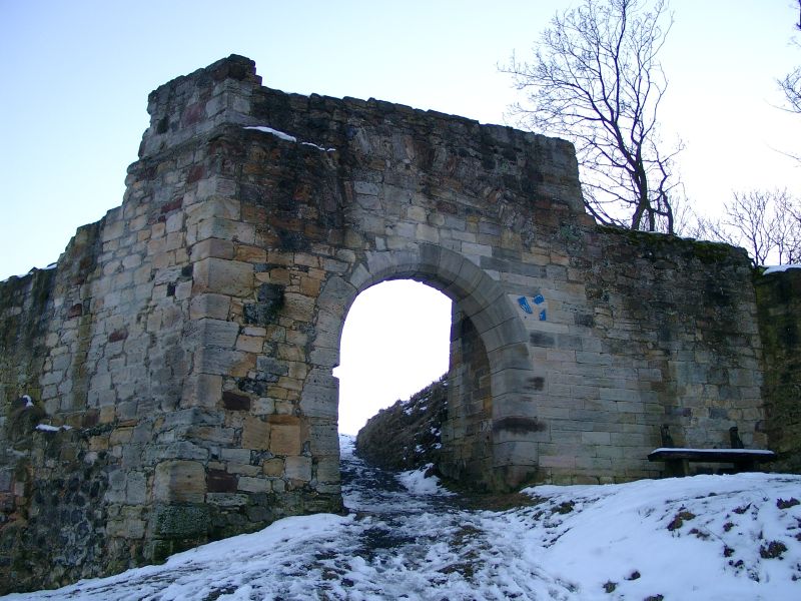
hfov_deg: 54.0
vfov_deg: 41.8
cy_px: 300
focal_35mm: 34
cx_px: 400
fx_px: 787
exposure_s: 1/75.9
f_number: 2
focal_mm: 7.13
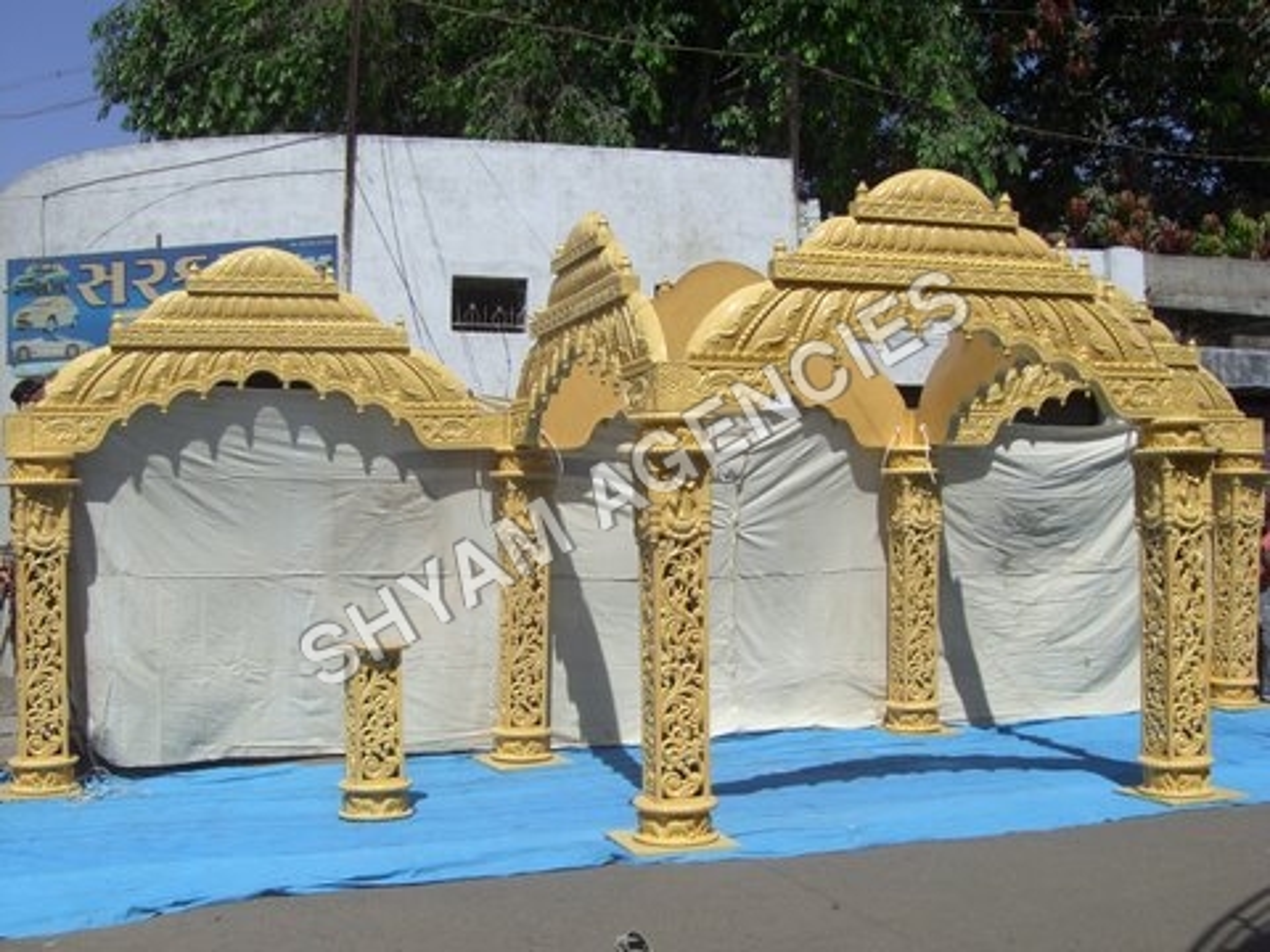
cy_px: 476
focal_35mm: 47
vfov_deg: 30.9
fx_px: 1724
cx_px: 635
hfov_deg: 40.4
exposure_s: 1/1000
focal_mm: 7.6
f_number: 4.8
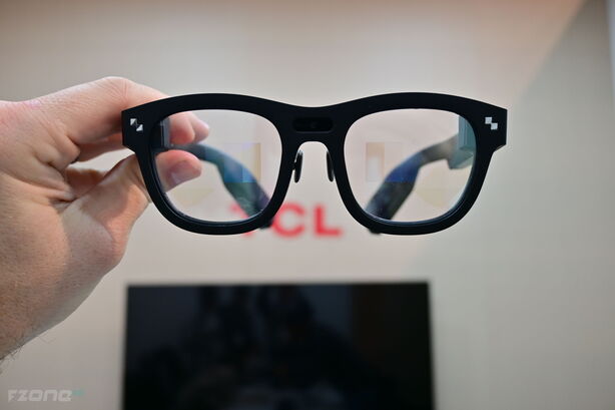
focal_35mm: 32
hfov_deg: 59.5
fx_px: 538
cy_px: 205
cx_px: 308
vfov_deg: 41.7
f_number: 4
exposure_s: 1/30
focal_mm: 21
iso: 220
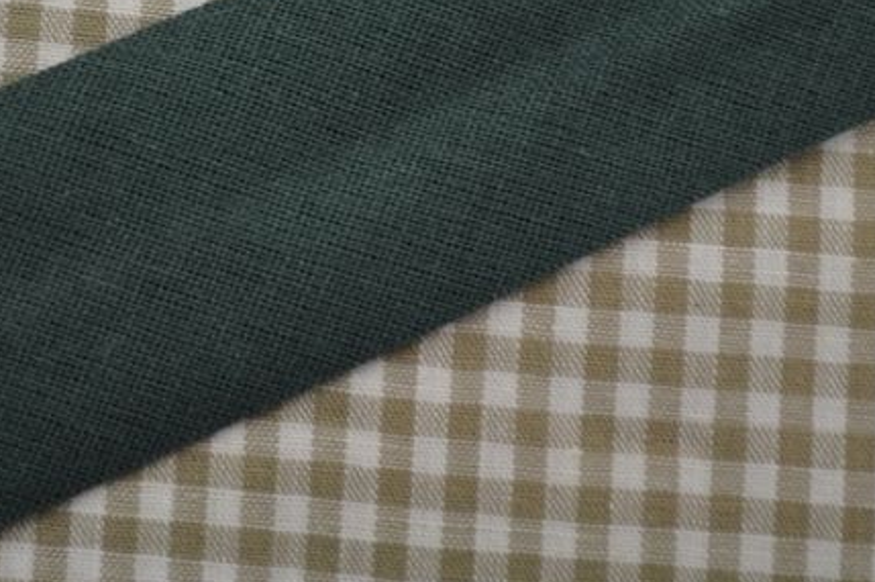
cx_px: 247
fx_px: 3057
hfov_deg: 16.2
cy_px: 95
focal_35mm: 126
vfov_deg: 10.8
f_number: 5.3
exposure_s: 1/10
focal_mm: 45
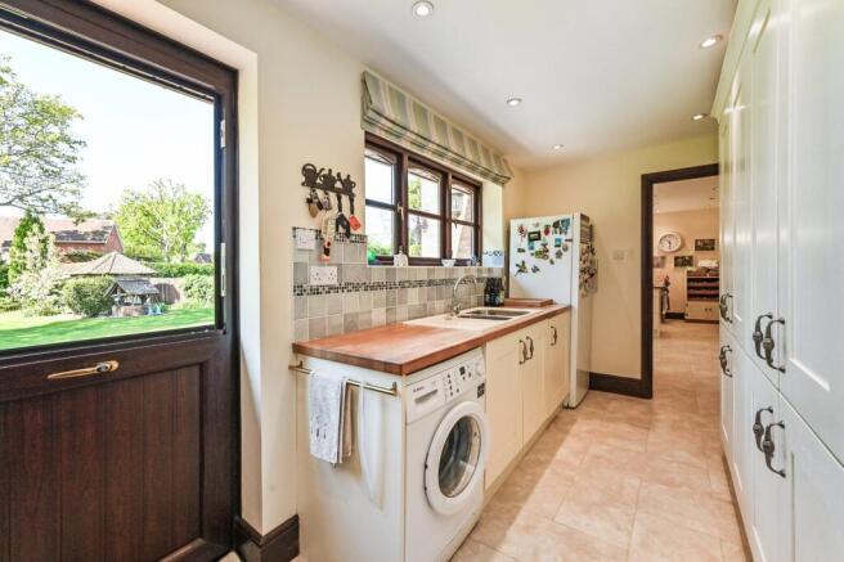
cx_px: 422
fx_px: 328
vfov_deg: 81.2
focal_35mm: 14
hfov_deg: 104.3
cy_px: 281
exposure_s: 1/125
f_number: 8
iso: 400
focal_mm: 14
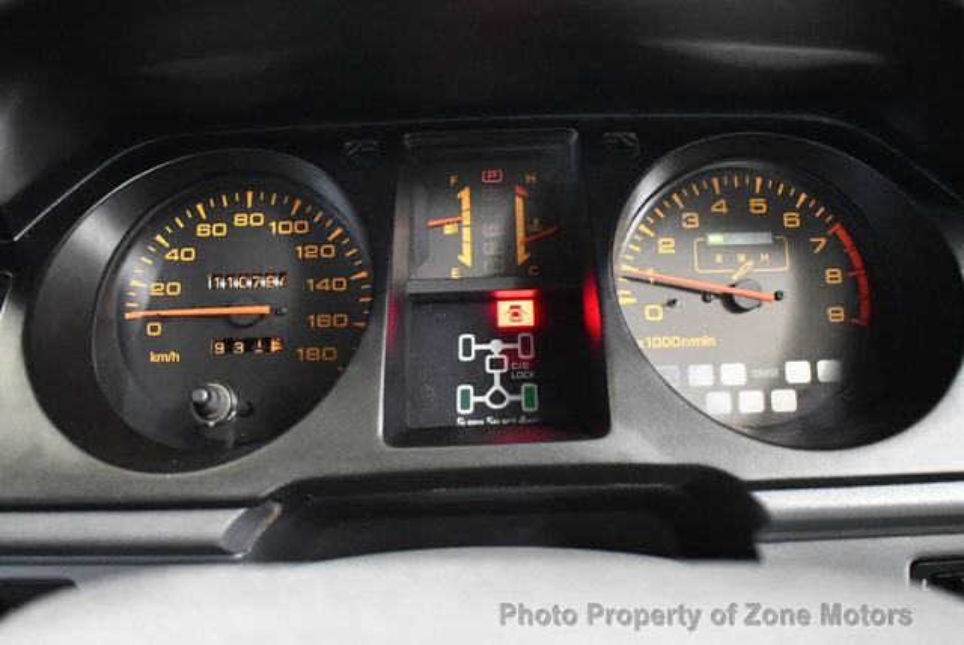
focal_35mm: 36
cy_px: 322
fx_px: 965
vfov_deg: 36.9
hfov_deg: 53.1
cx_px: 482
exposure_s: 1/60
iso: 8000
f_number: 3.5
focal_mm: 18
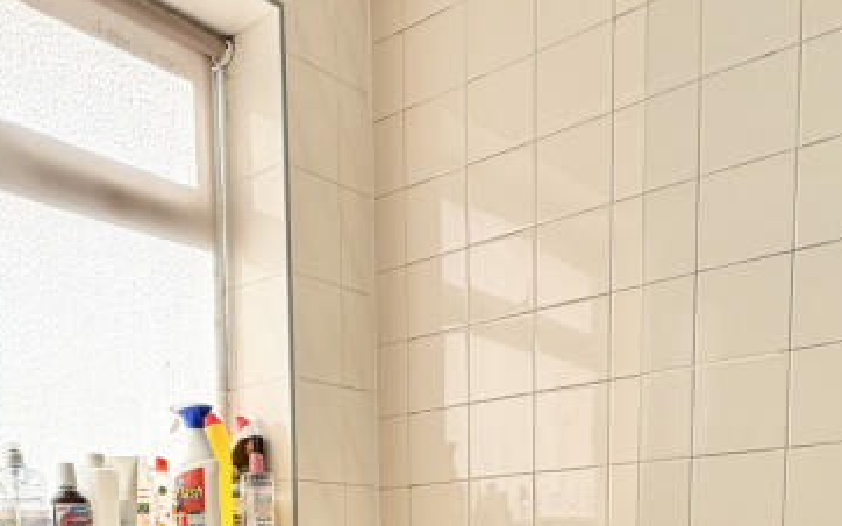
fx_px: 963
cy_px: 687
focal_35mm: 42
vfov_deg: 26.0
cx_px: 319
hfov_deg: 46.8
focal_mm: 2.22
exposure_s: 1/121
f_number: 2.2
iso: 50
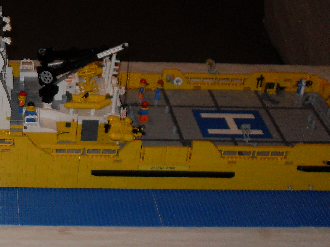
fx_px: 791
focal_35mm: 83
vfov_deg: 17.8
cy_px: 98
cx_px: 5
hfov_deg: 22.7
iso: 100
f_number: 2.8
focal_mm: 6.3
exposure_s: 1/45
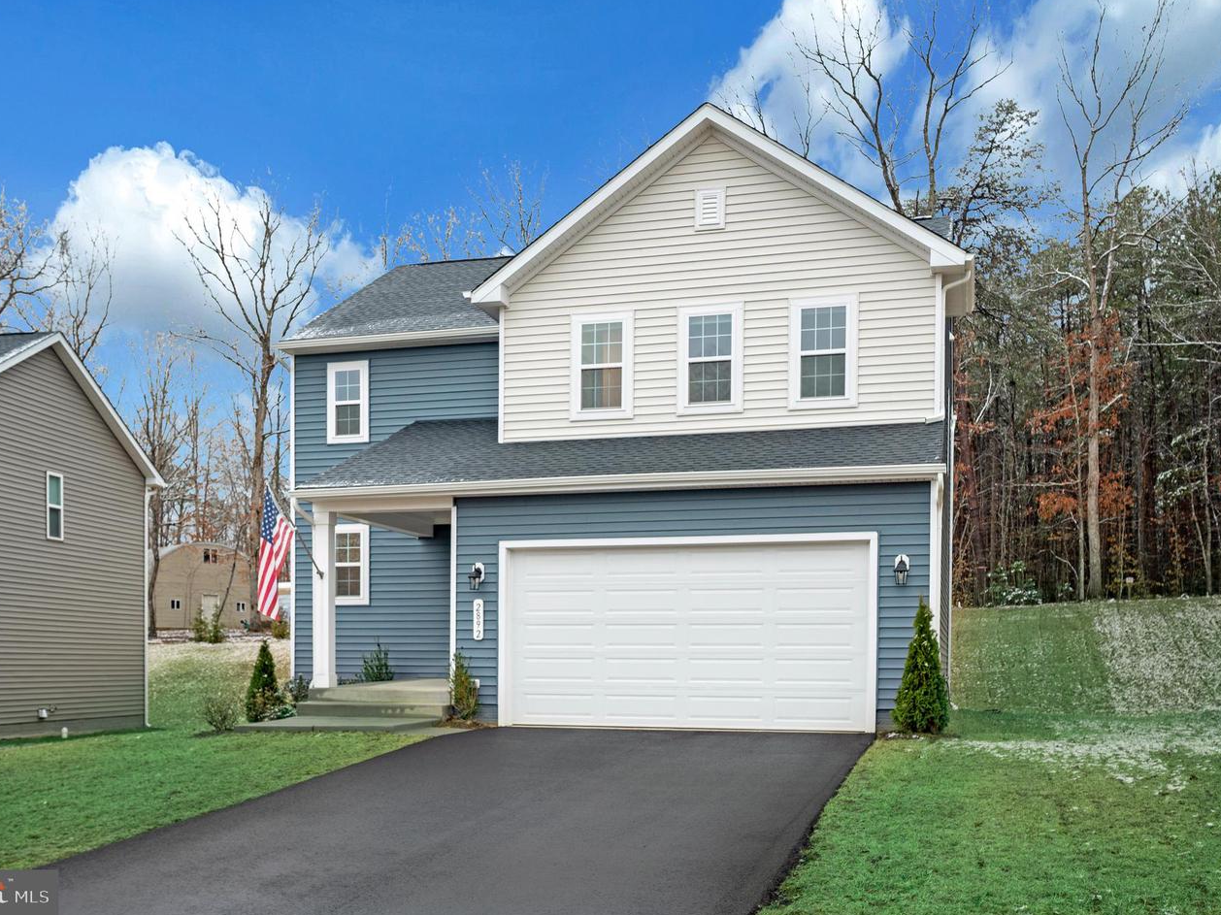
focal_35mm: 33
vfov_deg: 42.9
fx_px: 1164
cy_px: 454
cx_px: 607
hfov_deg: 55.4
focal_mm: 30
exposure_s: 1/250
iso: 140
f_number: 5.6
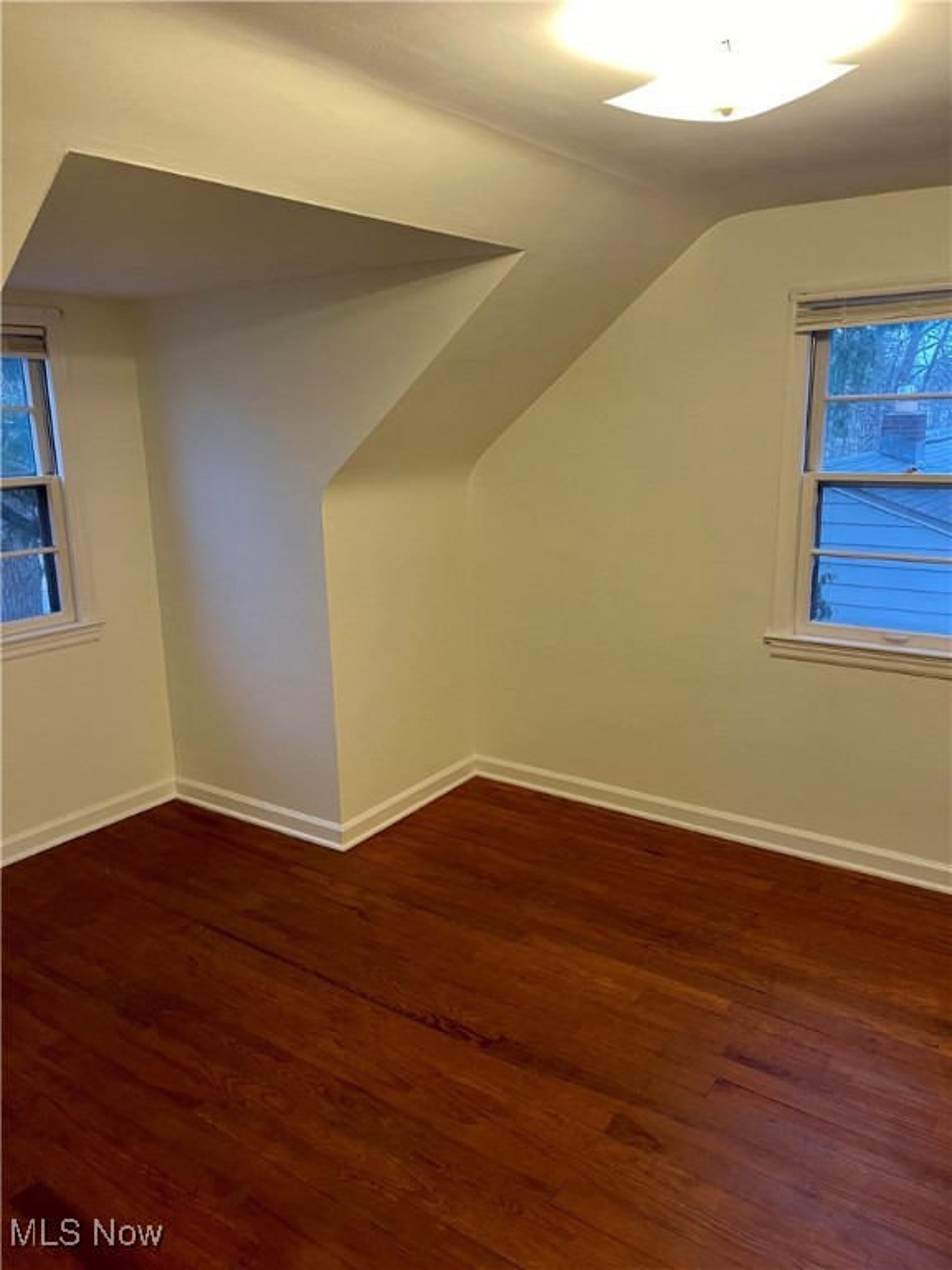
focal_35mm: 25
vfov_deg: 69.4
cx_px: 476
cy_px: 635
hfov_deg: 54.9
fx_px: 917
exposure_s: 1/60
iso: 250
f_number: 1.6
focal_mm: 5.1
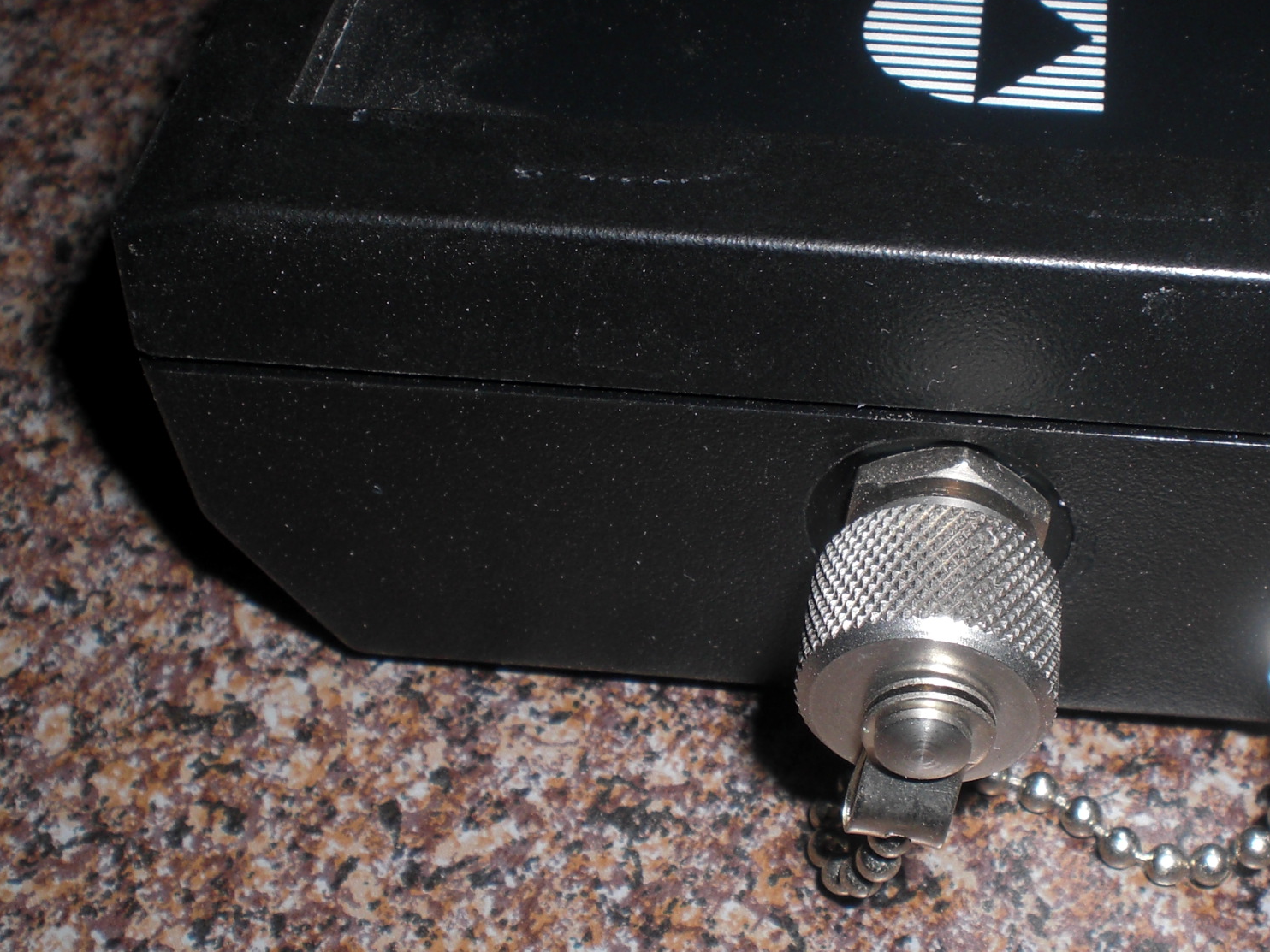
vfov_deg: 24.7
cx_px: 881
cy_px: 637
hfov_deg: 32.3
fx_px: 2165
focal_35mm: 59
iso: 64
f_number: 5.6
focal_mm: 6.3
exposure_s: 1/60
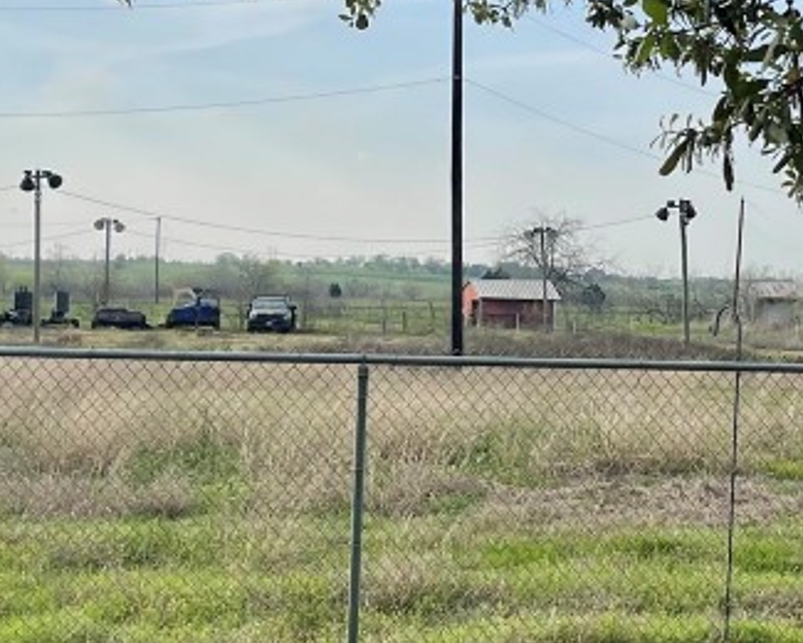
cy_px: 260
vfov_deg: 19.2
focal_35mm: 80
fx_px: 1901
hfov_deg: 23.7
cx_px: 556
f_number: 1.6
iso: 32
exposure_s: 1/3448
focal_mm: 5.1
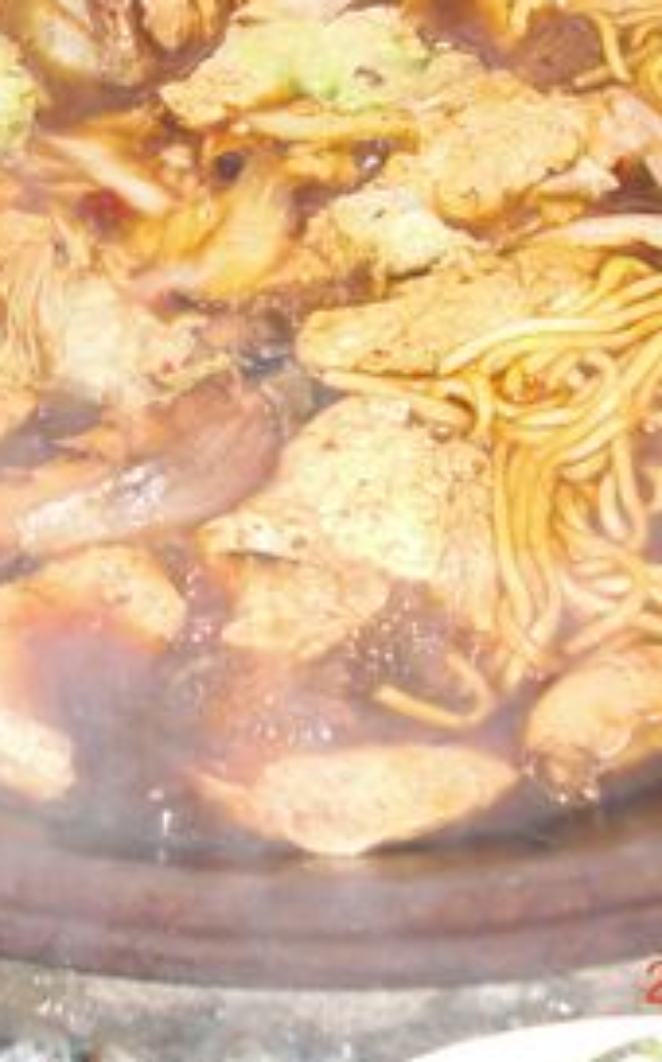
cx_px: 148
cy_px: 284
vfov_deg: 24.4
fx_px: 2431
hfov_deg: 15.4
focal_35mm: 84
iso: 200
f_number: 2.8
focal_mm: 6.3
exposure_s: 1/60
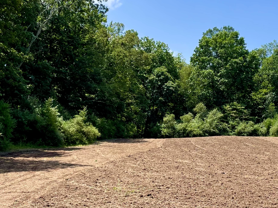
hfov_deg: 33.4
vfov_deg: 25.5
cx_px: 190
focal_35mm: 57
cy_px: 144
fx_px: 458
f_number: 1.6
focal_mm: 4.2
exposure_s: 1/2451
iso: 32
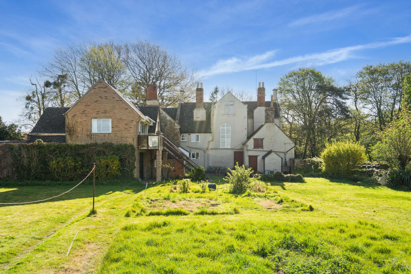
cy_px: 137
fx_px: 343
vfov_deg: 43.6
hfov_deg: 61.9
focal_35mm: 30
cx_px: 206
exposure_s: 1/640
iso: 640
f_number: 9
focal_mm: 30
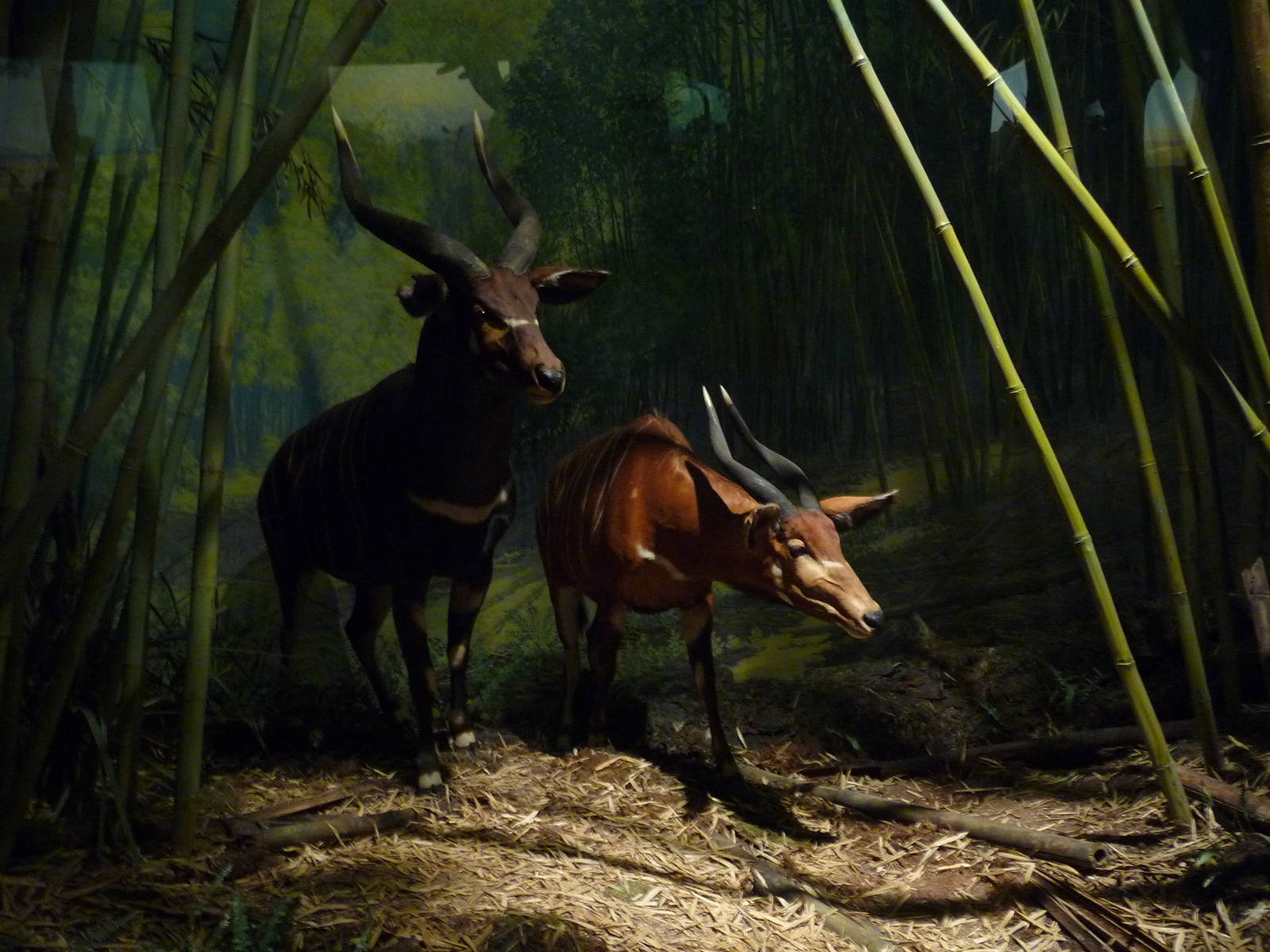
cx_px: 635
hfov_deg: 63.4
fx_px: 1027
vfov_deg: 49.7
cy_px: 476
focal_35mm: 28
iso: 400
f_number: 3.3
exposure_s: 1/8
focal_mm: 4.7
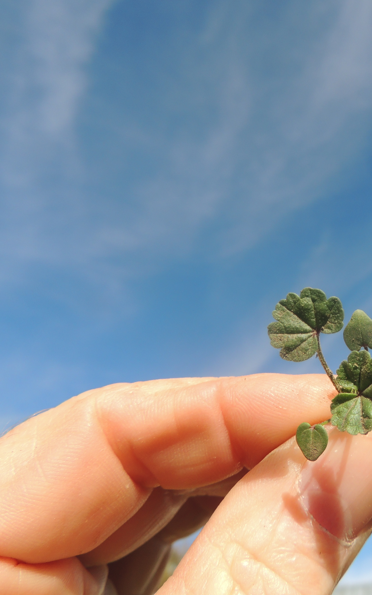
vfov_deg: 56.7
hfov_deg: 34.9
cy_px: 298
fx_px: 552
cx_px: 342
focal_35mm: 34
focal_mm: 4.3
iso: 100
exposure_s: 1/1000
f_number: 3
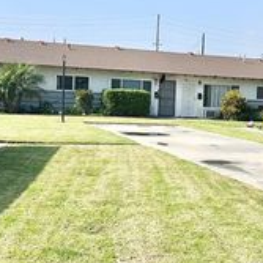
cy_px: 133
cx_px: 236
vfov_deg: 25.0
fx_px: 593
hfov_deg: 24.3
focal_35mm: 69
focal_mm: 5.7
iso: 50
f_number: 1.5
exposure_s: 1/4831
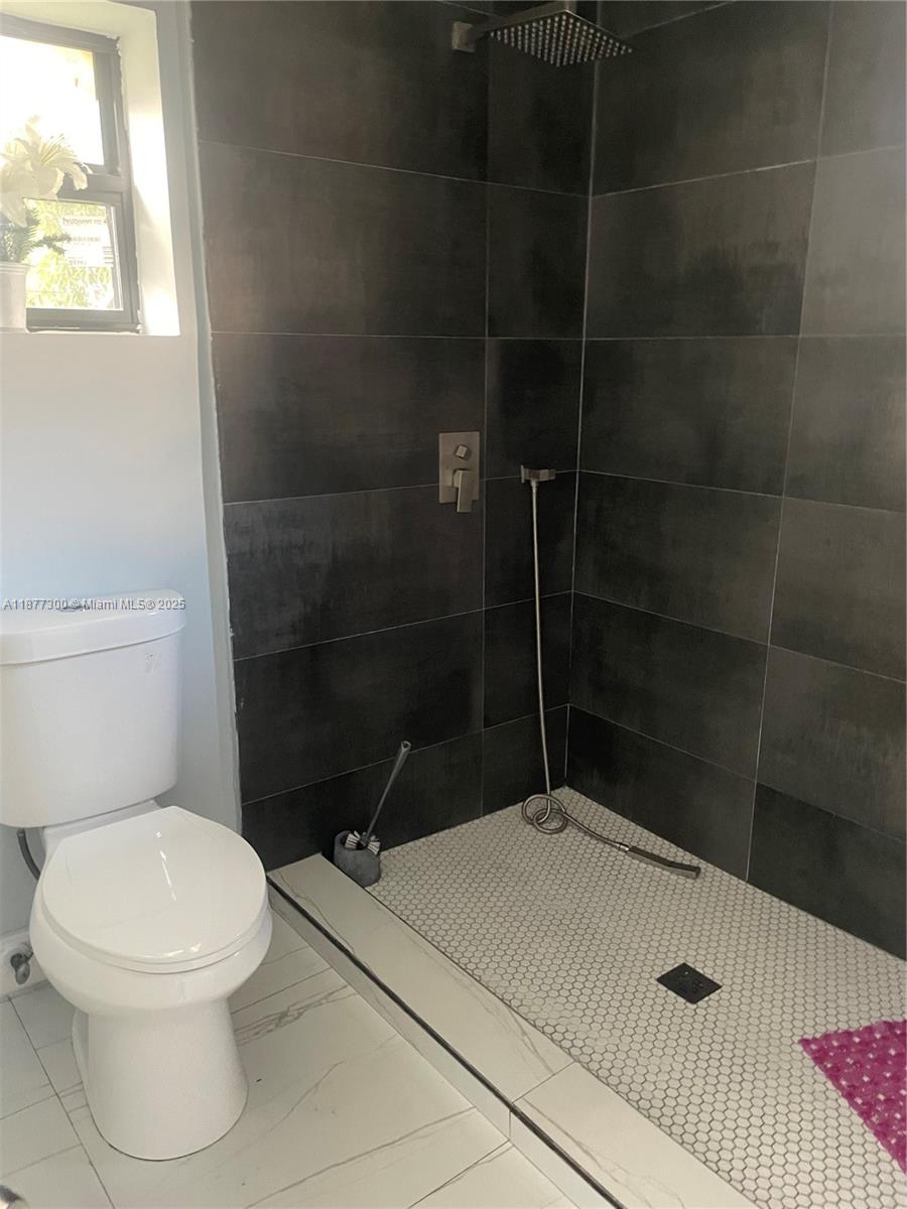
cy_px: 604
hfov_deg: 53.1
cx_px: 454
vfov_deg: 67.3
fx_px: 908
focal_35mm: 26
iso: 640
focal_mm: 4.2
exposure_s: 1/30
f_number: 1.6
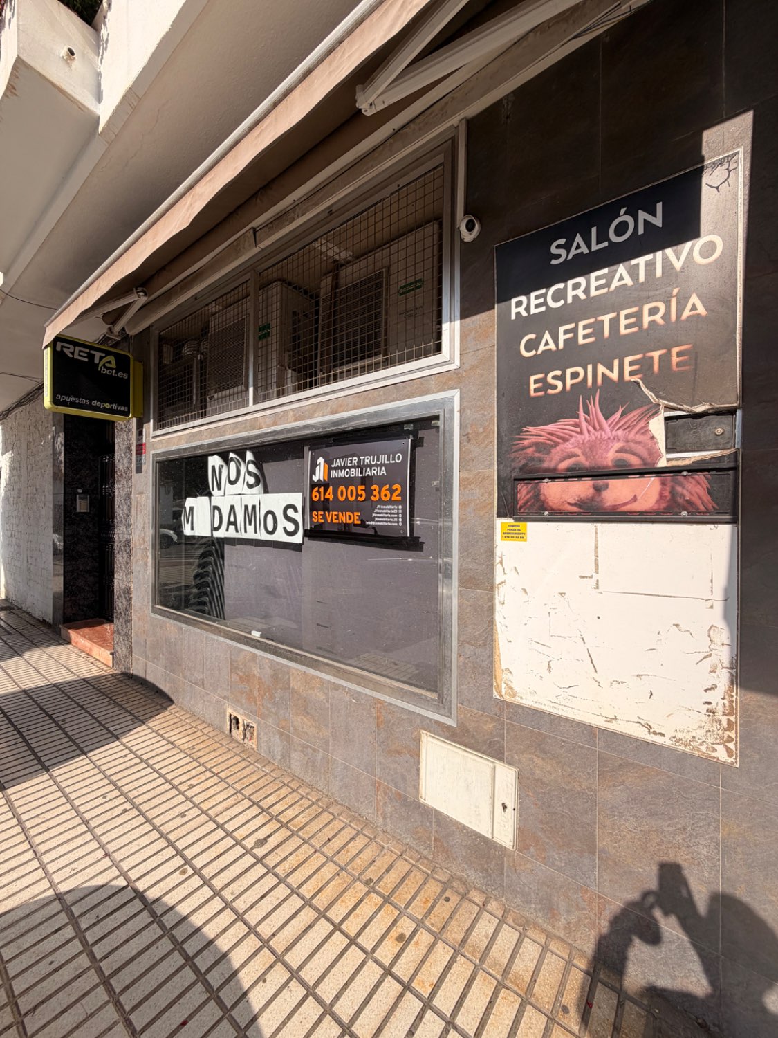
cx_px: 389
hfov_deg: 85.7
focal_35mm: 14
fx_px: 420
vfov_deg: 102.1
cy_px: 519
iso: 20
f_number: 2.2
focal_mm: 2.22
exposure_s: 1/1211
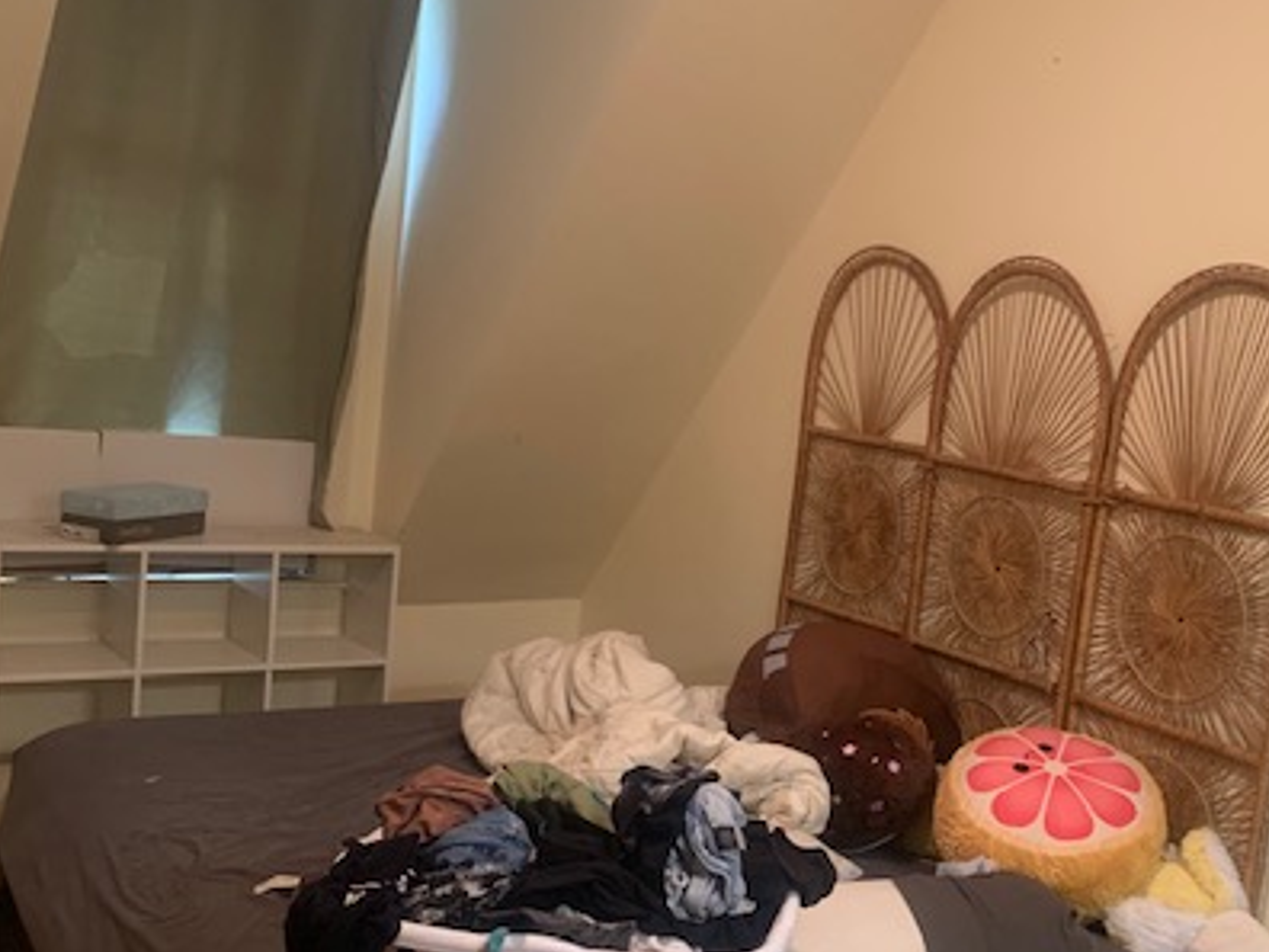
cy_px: 548
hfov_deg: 43.5
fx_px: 1540
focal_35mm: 42
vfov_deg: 34.3
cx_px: 936
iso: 400
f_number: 1.8
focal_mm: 4.25
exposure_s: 1/40
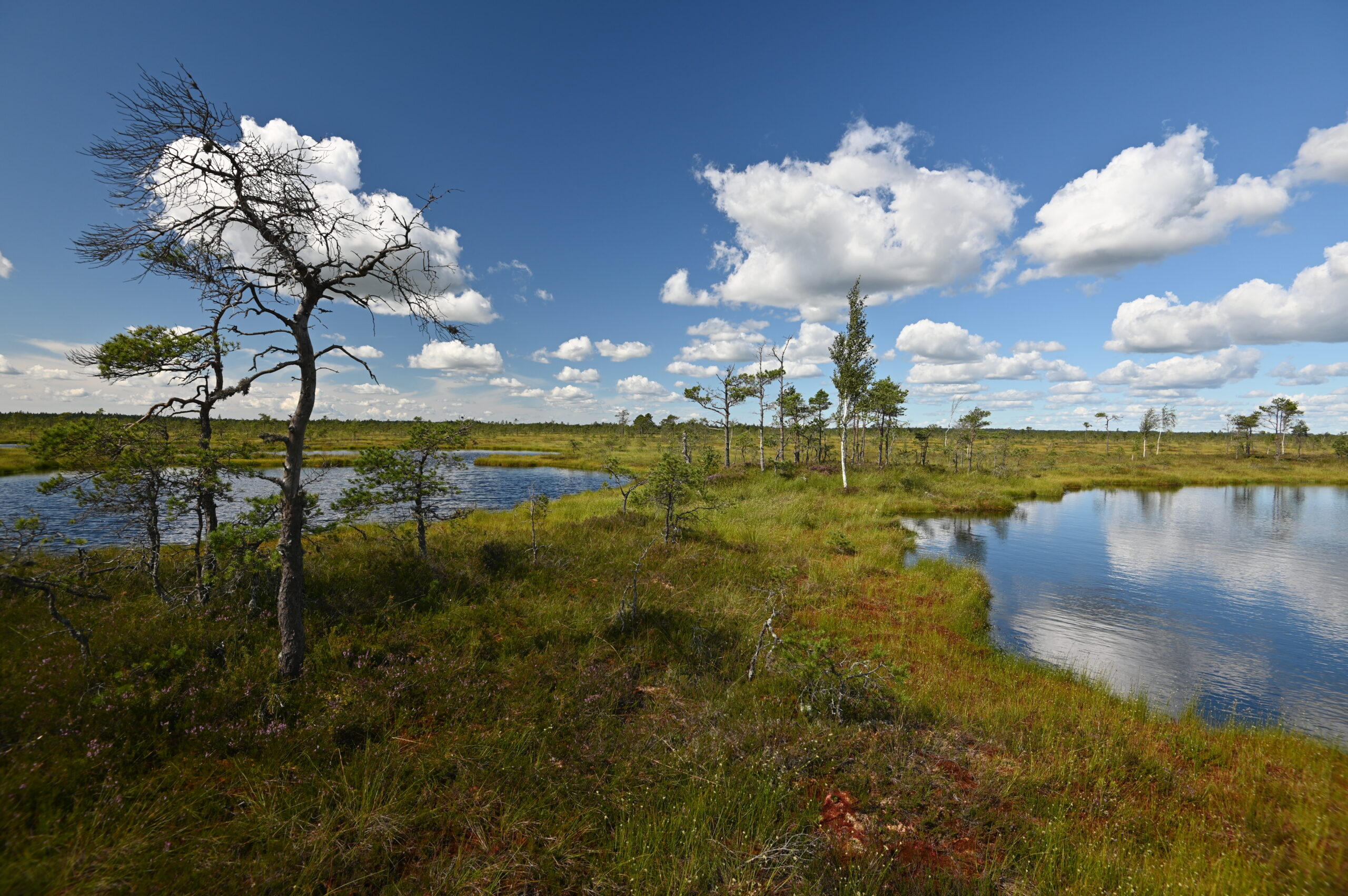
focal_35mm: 16
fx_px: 599
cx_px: 674
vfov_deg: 73.7
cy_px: 448
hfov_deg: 96.8
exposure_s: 1/160
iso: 100
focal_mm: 16
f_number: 6.3
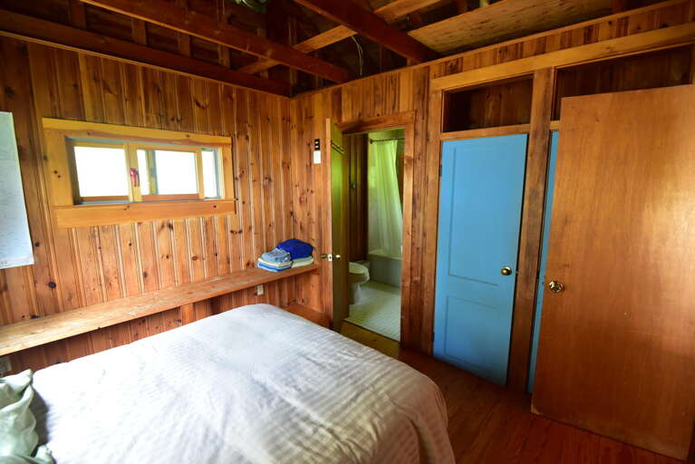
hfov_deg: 96.7
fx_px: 309
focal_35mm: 16
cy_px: 232
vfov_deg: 73.8
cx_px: 348
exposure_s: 1/15
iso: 1100
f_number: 4
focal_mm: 16
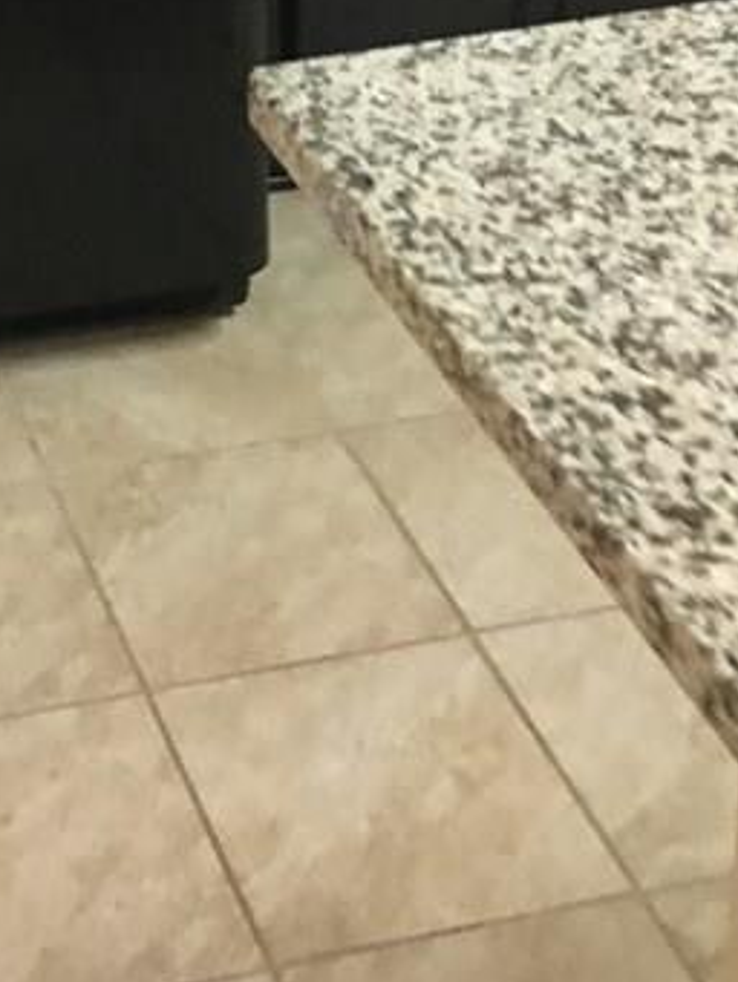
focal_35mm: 87
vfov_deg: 20.3
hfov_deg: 16.2
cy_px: -343
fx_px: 2472
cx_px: -184
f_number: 2.2
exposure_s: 1/10
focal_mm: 4.15
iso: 100
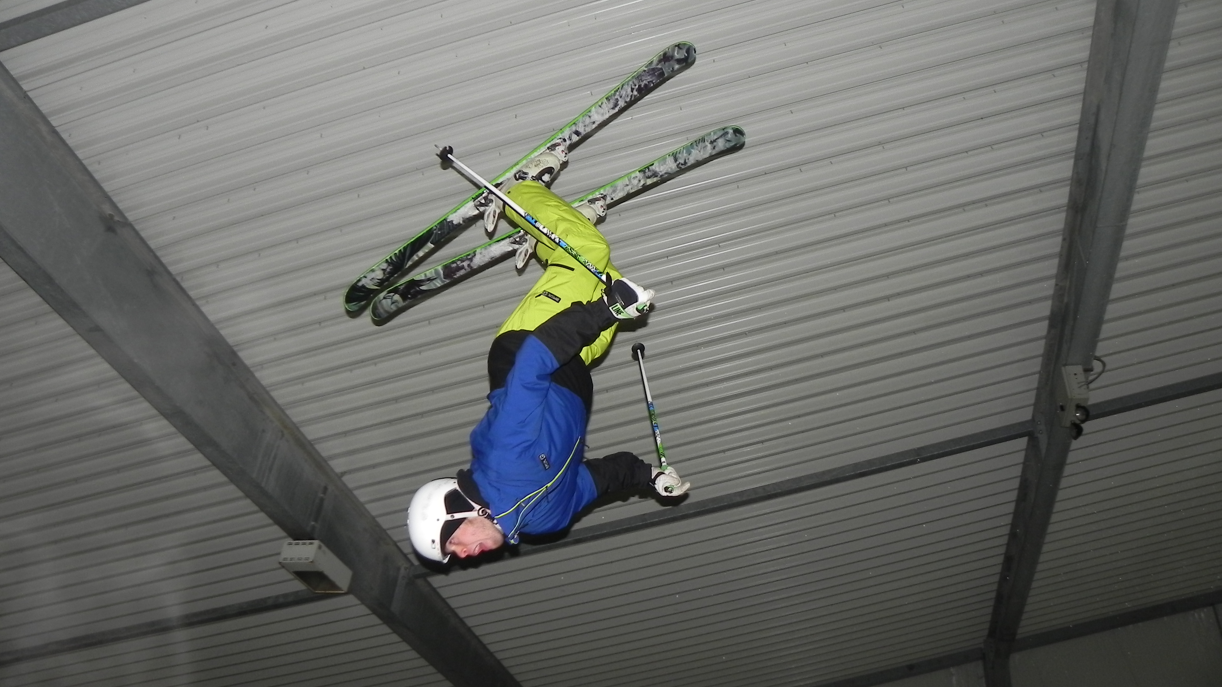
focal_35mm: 29
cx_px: 600
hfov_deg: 66.1
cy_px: 371
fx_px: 940
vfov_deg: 40.1
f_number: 2.8
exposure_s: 1/320
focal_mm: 4.6
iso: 160
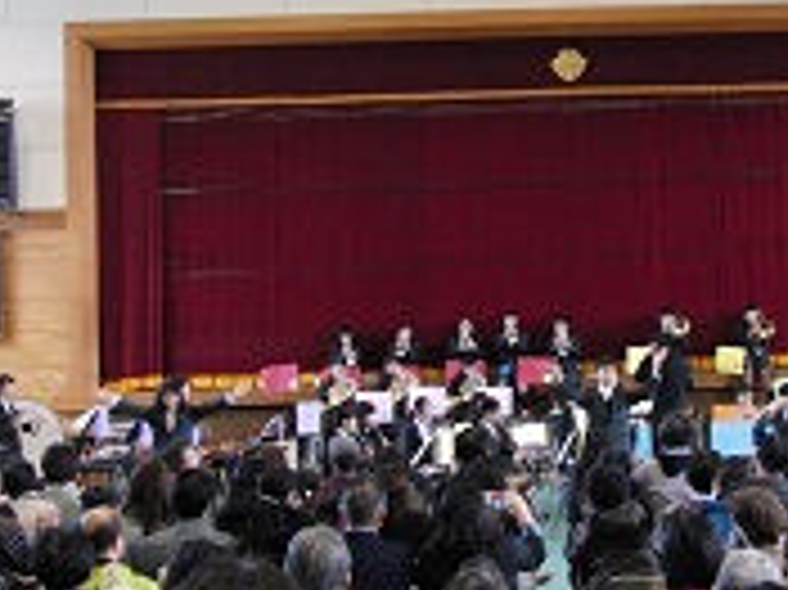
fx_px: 1774
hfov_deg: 24.8
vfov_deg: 18.8
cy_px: 207
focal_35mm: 78
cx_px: 558
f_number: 2.7
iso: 400
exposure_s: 1/60
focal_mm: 7.9
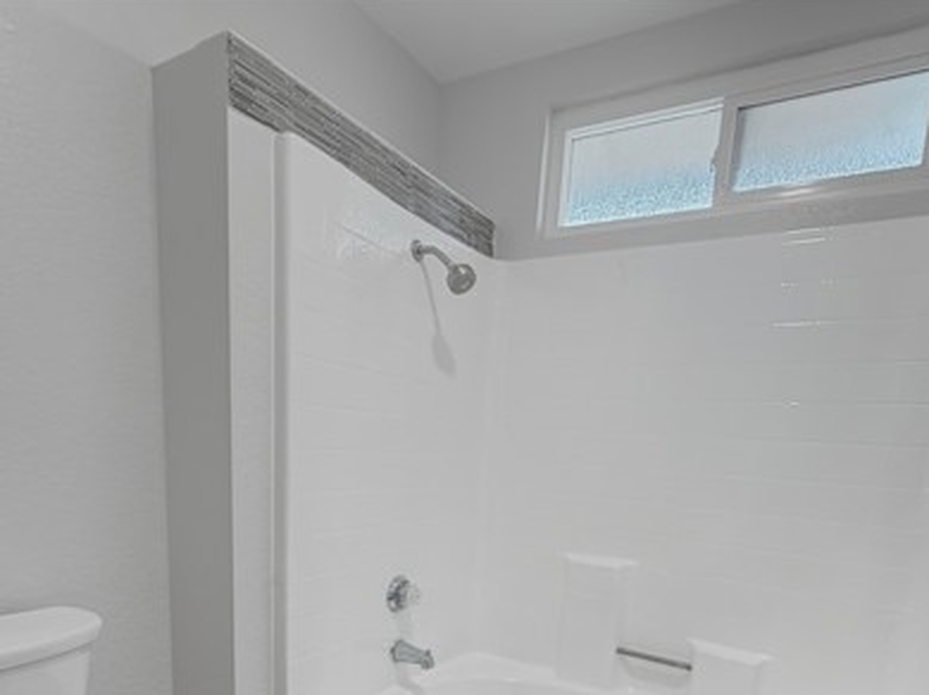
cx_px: 476
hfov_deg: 73.9
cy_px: 564
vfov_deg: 54.5
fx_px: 617
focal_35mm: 23
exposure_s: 1/120
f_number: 2.2
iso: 160
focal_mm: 2.2
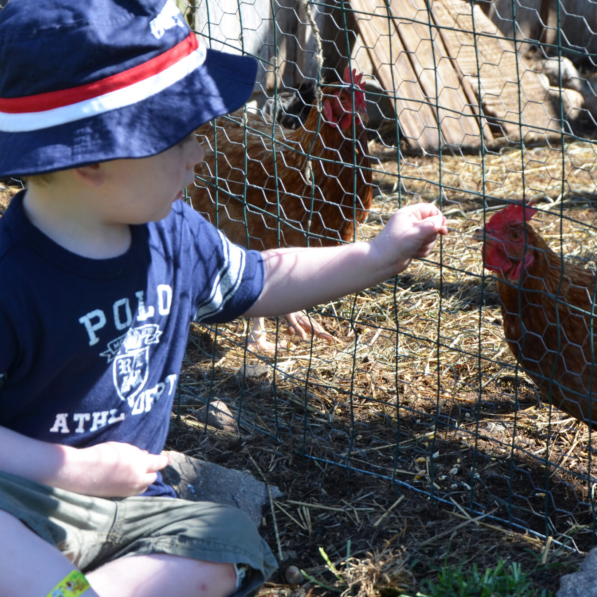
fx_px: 2361
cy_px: 336
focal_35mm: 121
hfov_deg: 14.4
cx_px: 374
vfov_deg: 14.4
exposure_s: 1/160
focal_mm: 50
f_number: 6.3
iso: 125
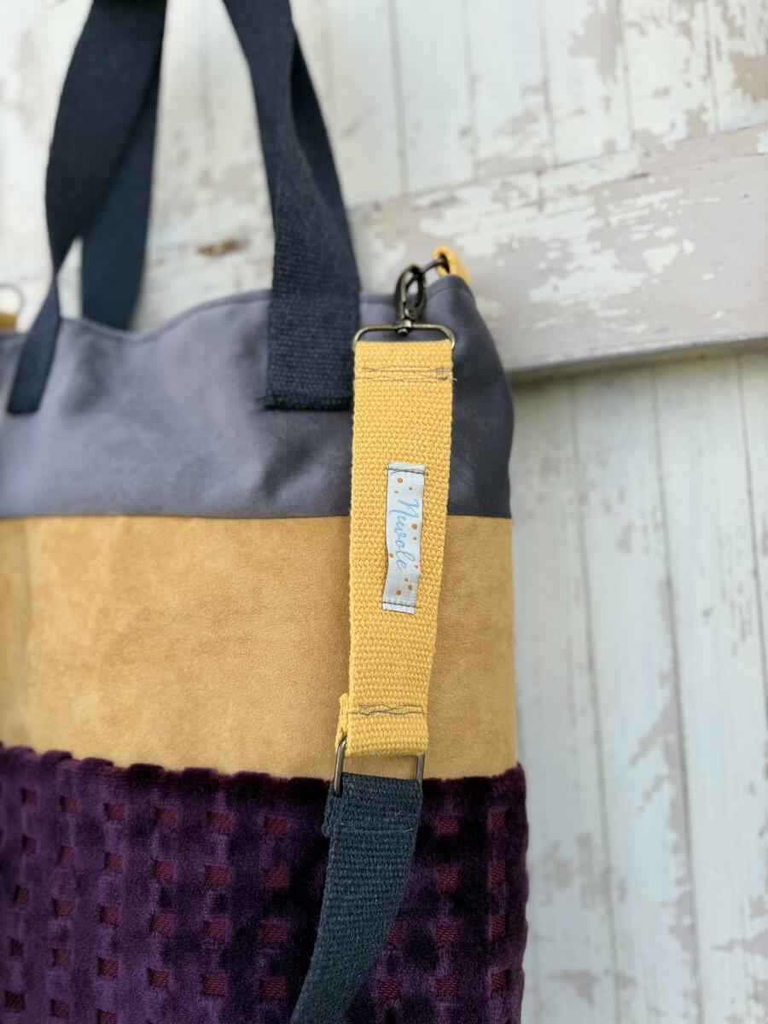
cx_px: 384
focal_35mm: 24
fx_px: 710
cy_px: 512
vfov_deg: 71.6
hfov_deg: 56.8
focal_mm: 6.76
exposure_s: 1/654
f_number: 1.78
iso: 80
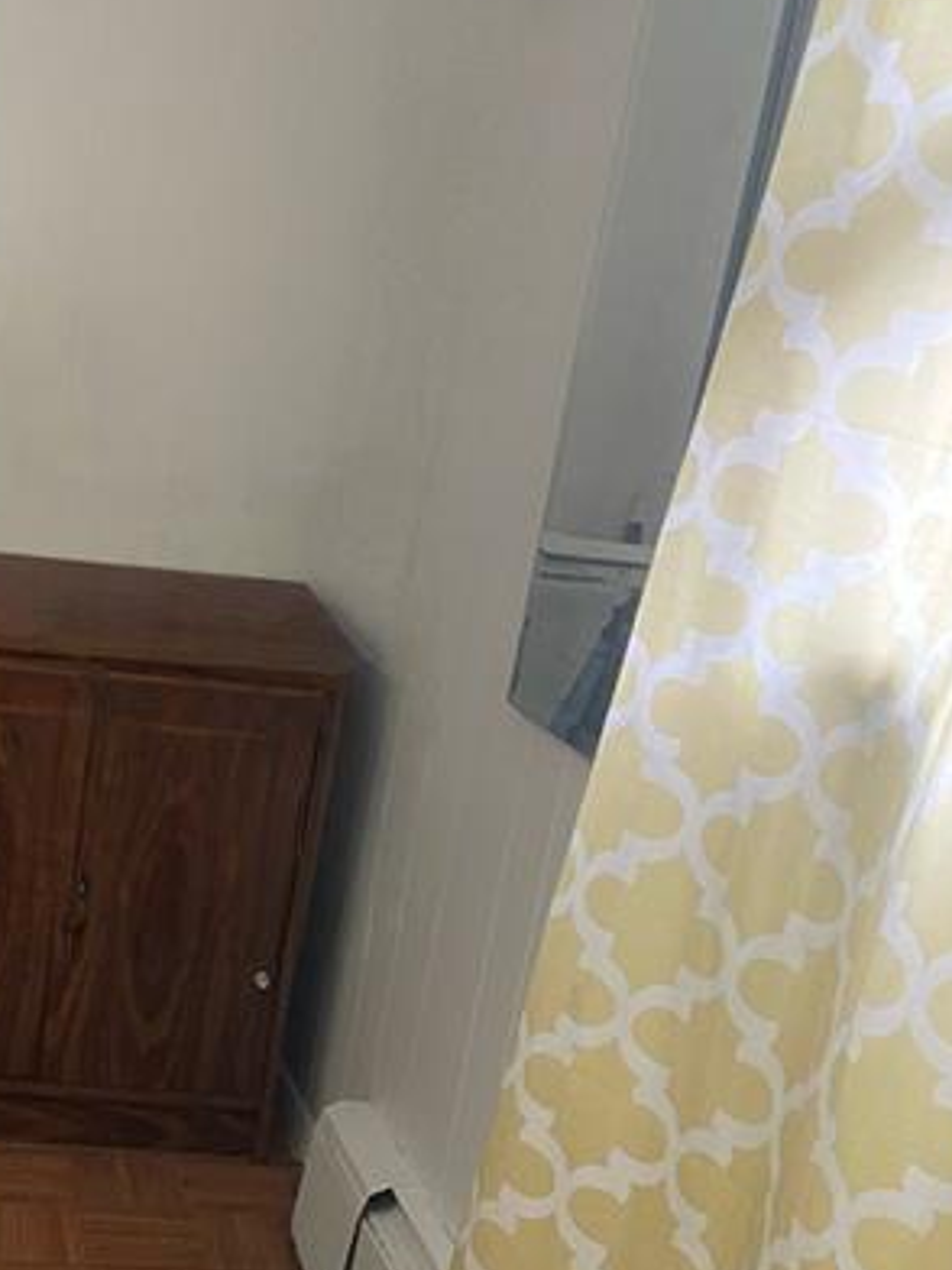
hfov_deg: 28.3
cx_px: 58
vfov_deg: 37.7
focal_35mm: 49
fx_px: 1797
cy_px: 985
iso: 400
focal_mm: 5.1
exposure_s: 1/40
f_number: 1.6
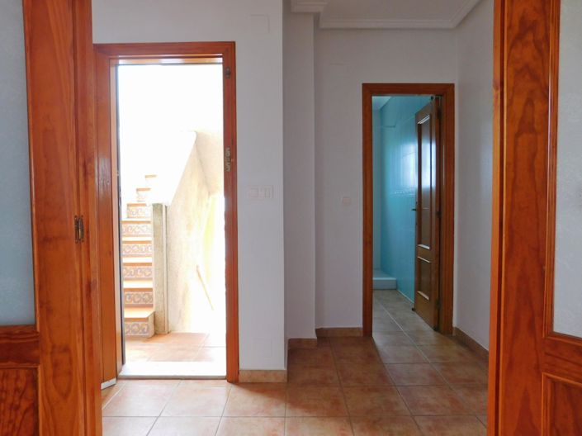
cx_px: 291
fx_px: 387
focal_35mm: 23
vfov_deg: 58.8
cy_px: 218
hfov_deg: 74.0
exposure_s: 1/30
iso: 125
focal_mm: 4
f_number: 3
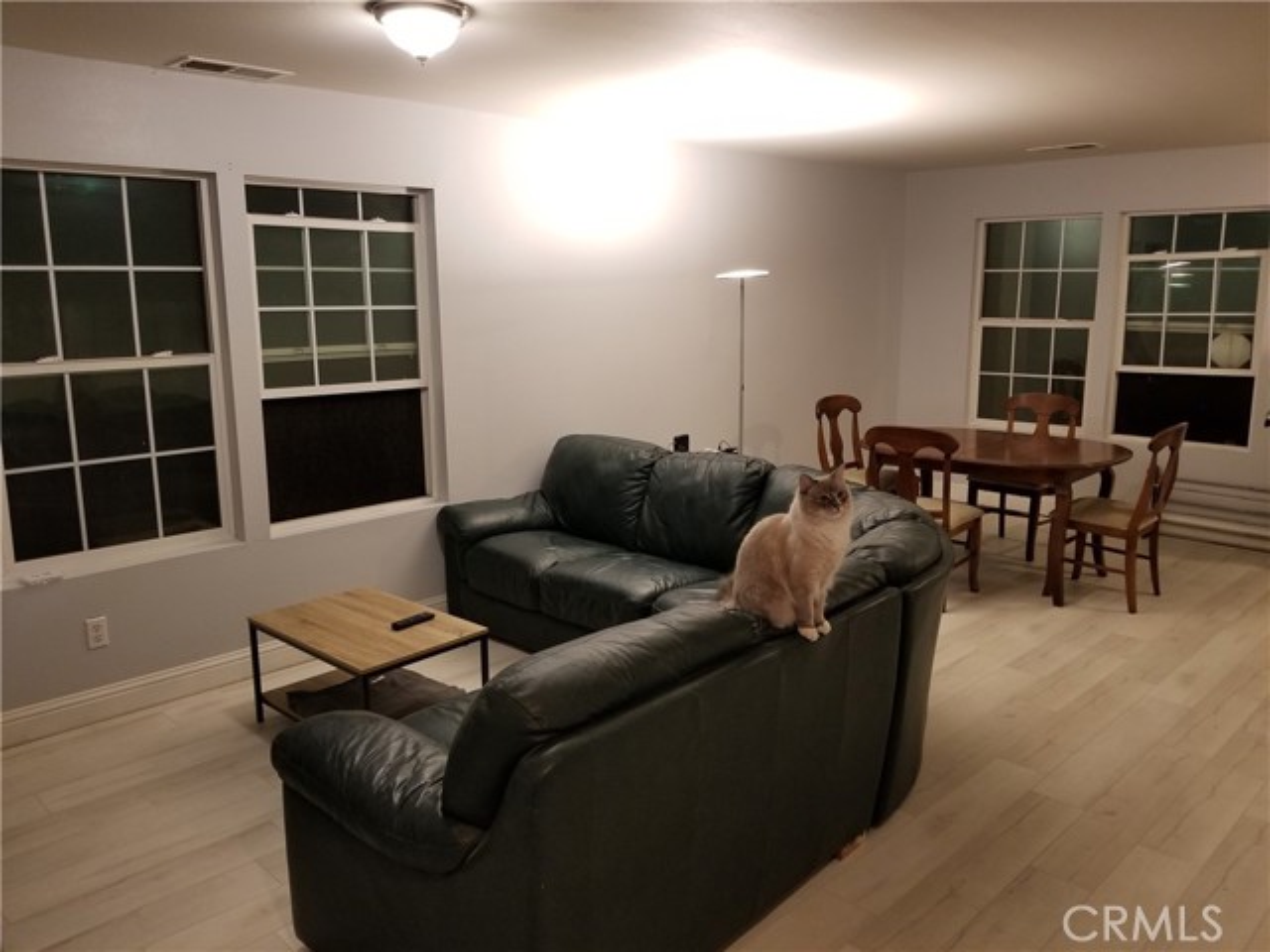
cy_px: 476
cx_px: 635
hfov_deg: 67.3
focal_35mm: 26
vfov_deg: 53.1
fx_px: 954
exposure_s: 1/30
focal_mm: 4.3
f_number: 1.7
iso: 200
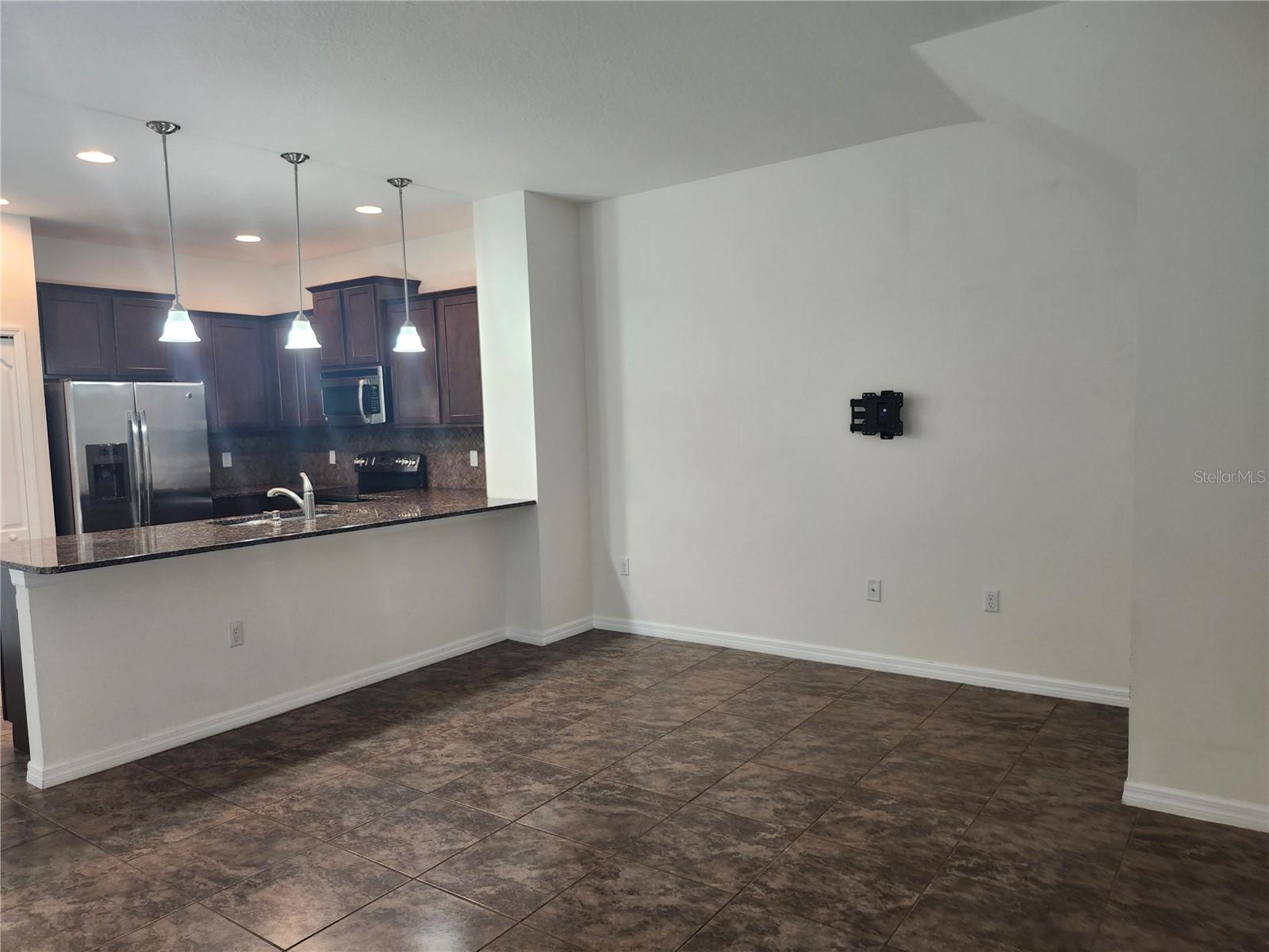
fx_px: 843
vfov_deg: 58.9
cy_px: 476
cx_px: 634
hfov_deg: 73.9
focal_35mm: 23
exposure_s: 1/120
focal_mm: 5.54
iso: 400
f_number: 1.8
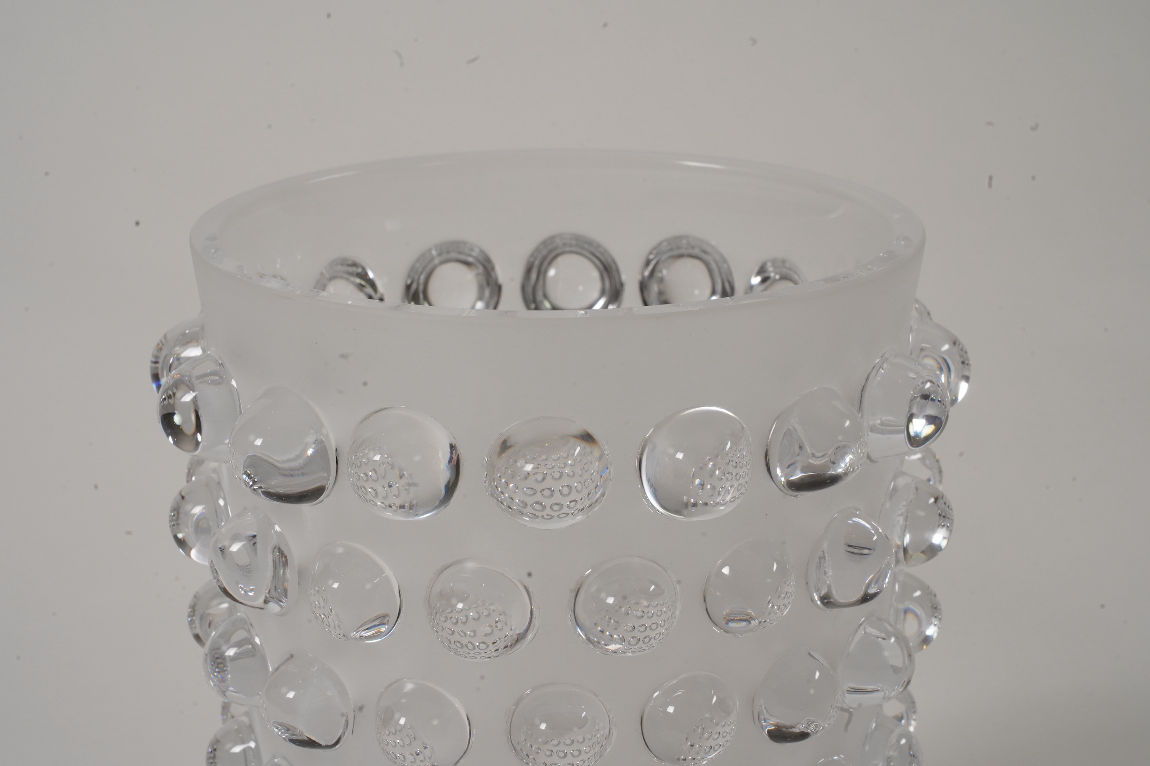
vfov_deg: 13.0
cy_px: 383
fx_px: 3354
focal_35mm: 105
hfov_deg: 19.5
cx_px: 575
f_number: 20
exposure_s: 1/125
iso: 1250
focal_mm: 105
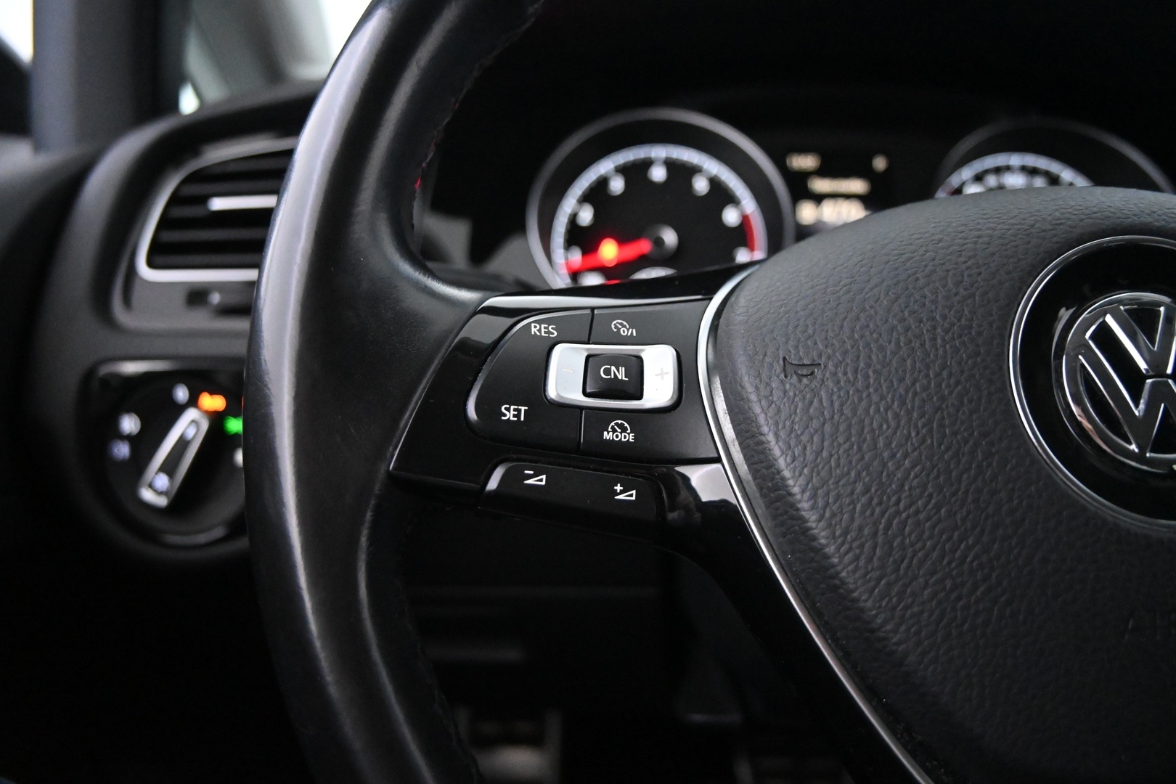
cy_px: 392
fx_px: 2450
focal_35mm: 75
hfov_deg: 27.0
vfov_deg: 18.2
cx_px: 588
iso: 8000
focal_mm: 50
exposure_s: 1/80
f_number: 6.3
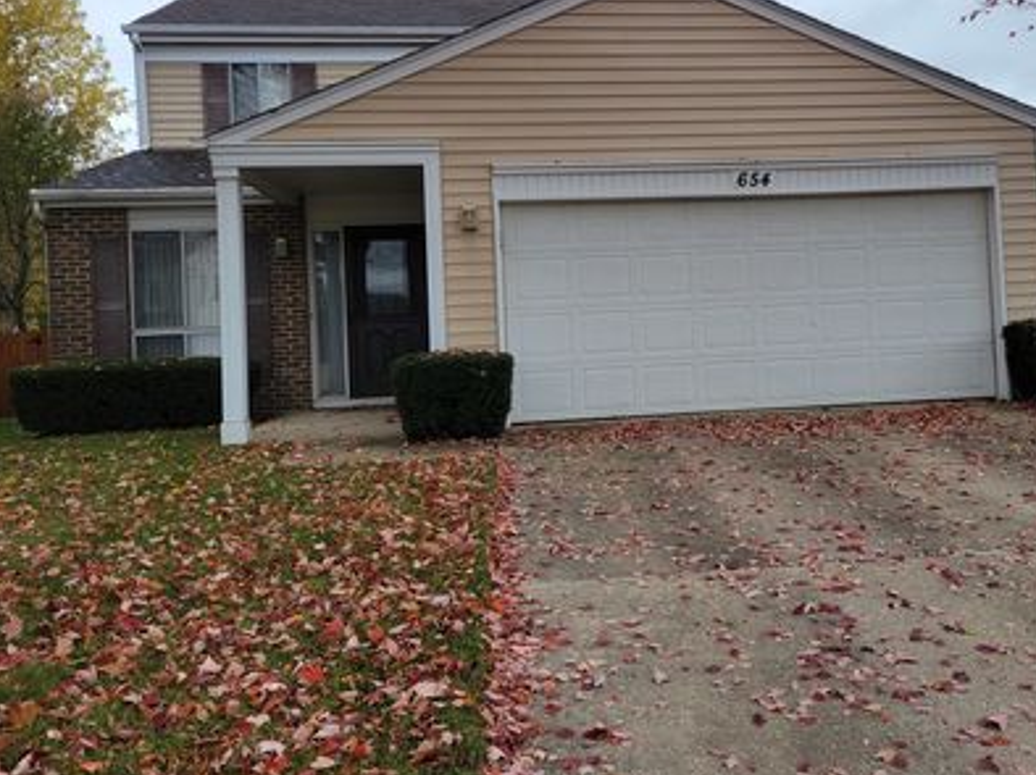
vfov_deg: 42.7
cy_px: 314
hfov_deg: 55.0
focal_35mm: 33
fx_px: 987
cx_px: 613
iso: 40
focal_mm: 5.4
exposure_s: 1/744
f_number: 1.8
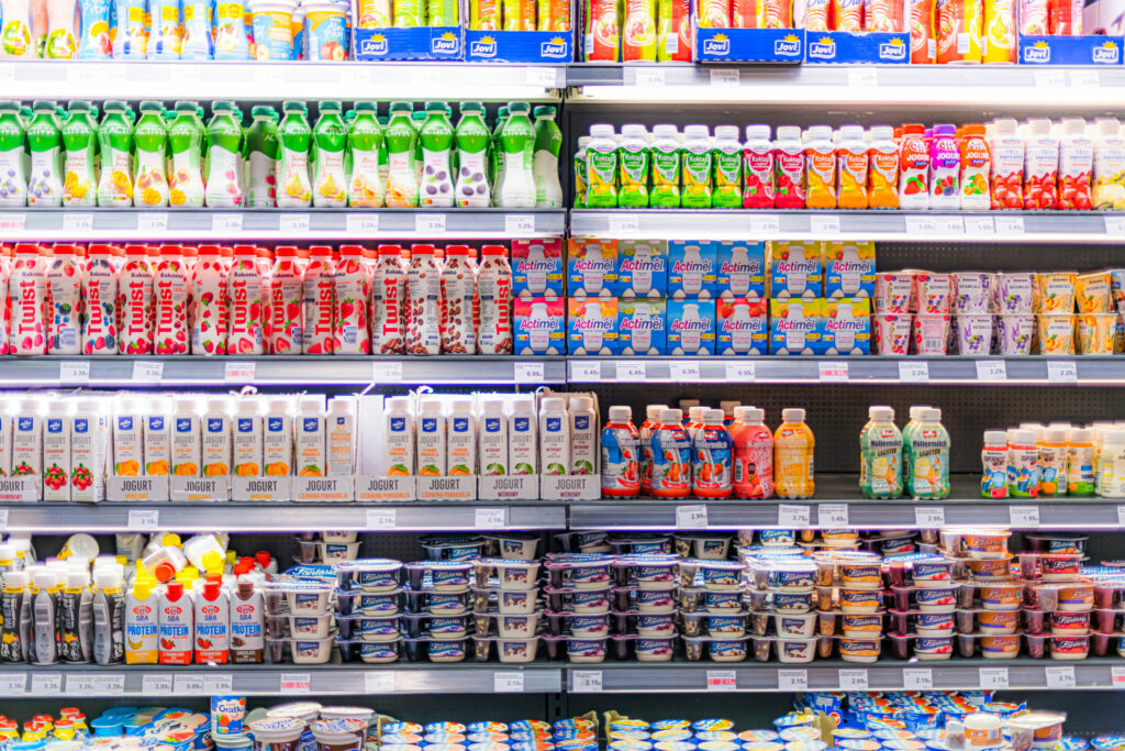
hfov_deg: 39.6
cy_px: 376
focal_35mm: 50
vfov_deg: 27.0
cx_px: 562
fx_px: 1563
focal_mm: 50
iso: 200
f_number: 1.4
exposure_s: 1/250
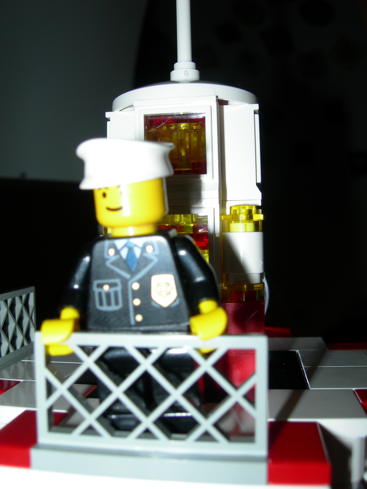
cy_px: 244
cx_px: 184
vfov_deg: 49.0
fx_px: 537
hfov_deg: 37.7
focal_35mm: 38
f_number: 4.8
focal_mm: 7.8
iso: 50
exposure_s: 1/60.1
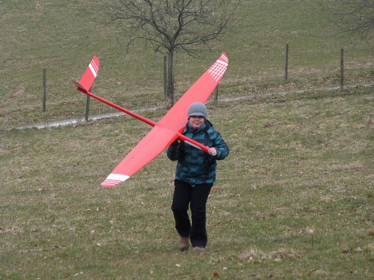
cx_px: 187
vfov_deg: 4.5
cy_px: 140
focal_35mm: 332
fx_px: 3587
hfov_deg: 6.0
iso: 200
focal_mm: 59.7
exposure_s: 1/500
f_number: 4.1
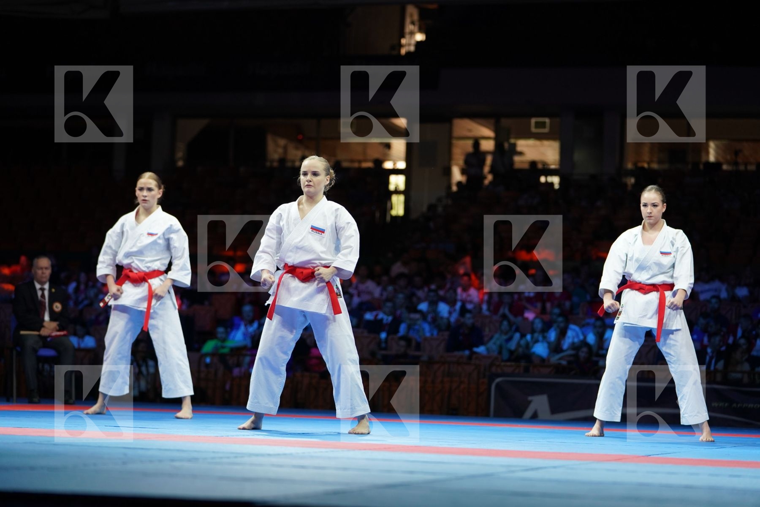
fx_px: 2048
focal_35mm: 97
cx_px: 380
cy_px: 254
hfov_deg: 21.0
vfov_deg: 14.1
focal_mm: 97
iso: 1000
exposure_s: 1/500
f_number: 2.8
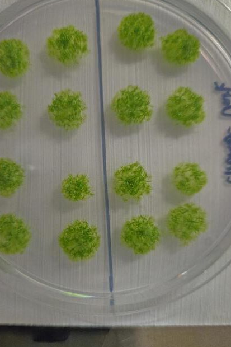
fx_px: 260
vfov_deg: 67.2
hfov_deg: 47.7
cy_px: 192
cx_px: 98
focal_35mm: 27
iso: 1000
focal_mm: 5.4
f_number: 1.8
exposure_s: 1/25
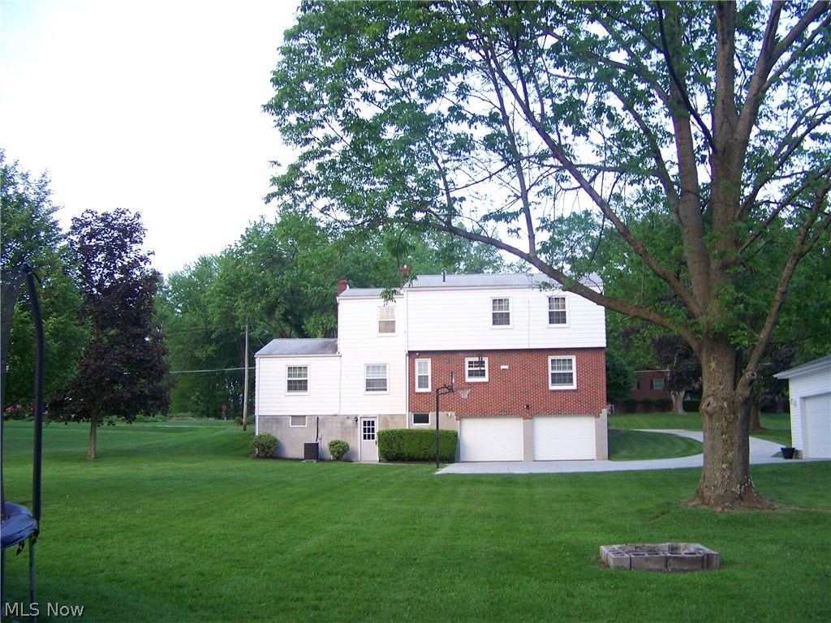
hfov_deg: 51.4
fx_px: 864
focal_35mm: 36
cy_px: 312
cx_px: 416
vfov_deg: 39.7
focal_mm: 5.85
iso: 125
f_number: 2.8
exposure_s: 1/30
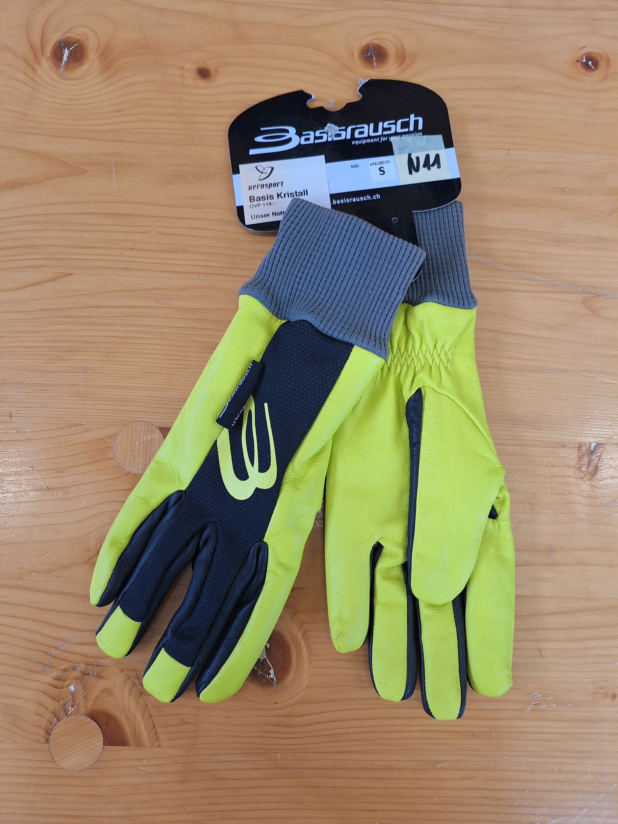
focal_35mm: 23
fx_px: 547
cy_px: 412
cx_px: 309
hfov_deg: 58.9
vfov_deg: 73.9
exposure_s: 1/50
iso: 100
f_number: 1.8
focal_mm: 5.54
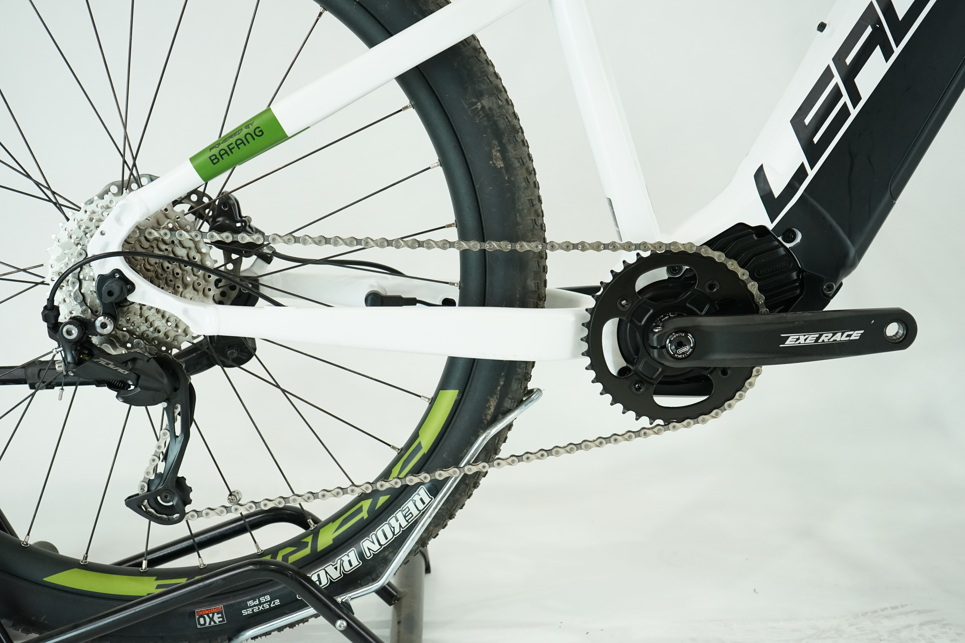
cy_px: 322
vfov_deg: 31.2
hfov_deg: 45.4
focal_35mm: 43
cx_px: 482
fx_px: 1153
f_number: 5.6
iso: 1600
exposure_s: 1/200
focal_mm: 43
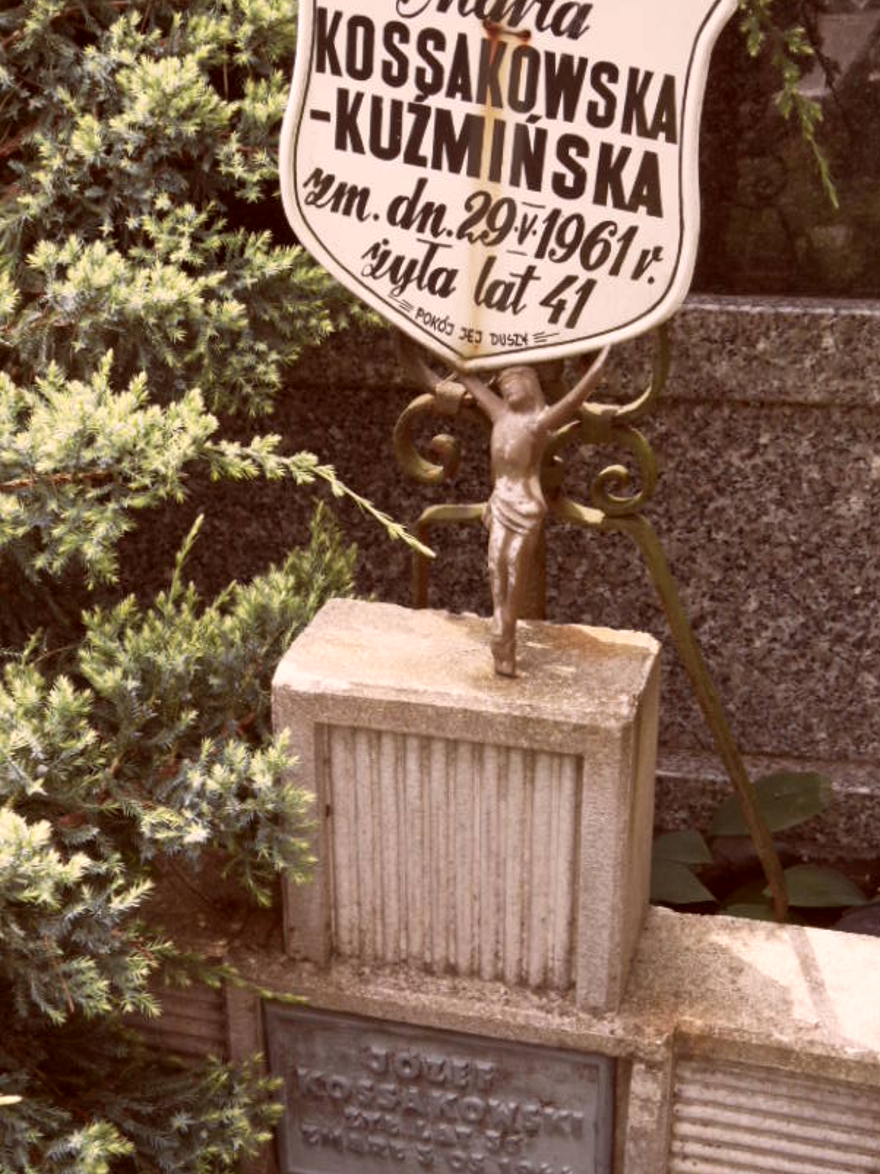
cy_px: 649
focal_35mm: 51
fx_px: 1729
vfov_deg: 37.5
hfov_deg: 28.5
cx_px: 363
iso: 100
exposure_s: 1/125
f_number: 3.6
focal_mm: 6.5
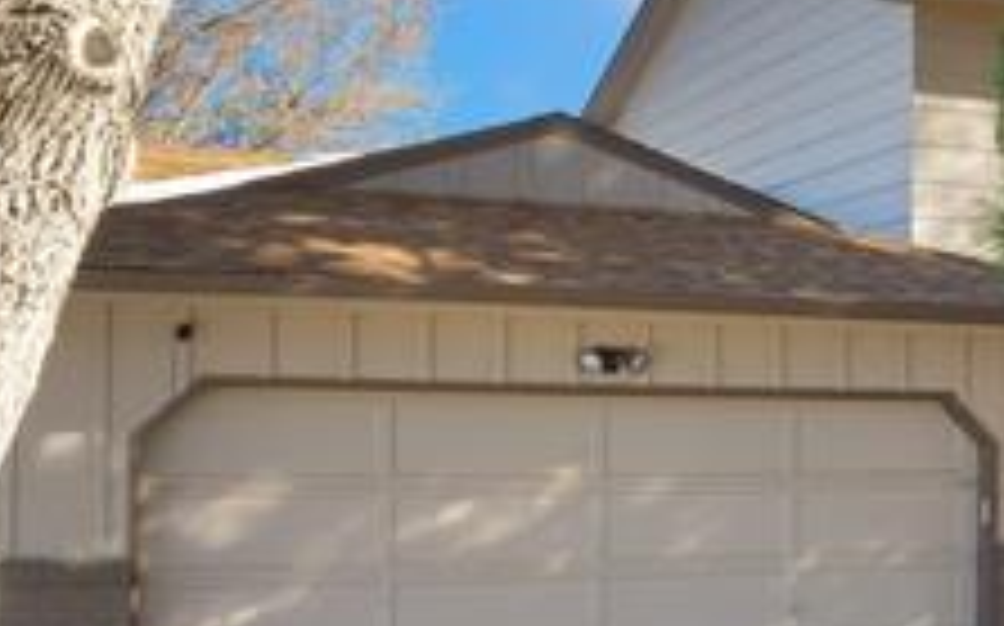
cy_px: 464
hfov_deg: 25.2
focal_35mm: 73
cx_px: 1229
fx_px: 1996
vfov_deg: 17.7
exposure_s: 1/20
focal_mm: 12.29
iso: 100
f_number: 10
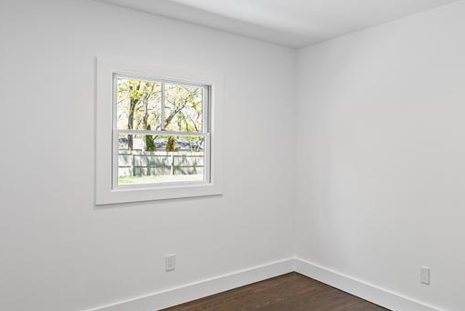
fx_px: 362
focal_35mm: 28
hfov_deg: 61.6
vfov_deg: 46.5
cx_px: 351
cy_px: 154
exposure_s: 1/100
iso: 1600
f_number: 5
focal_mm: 14
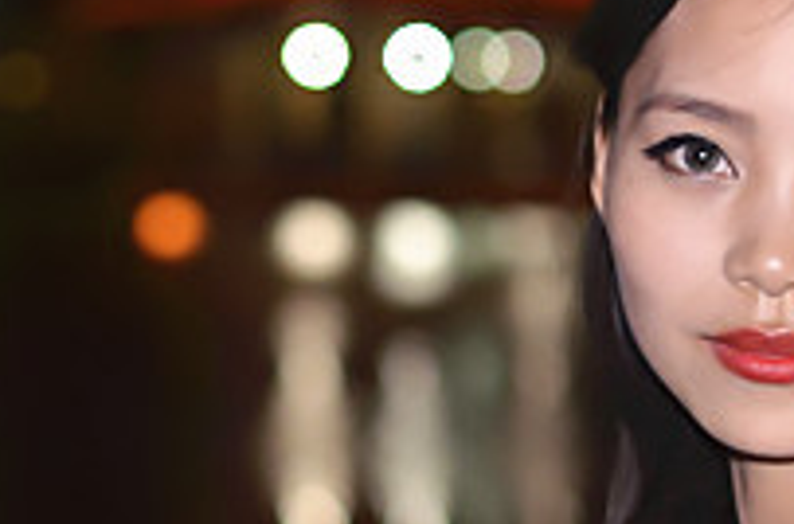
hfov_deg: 7.0
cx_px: 289
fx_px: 6508
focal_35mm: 296
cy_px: 471
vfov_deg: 4.6
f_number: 1.8
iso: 640
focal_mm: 50
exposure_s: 1/125
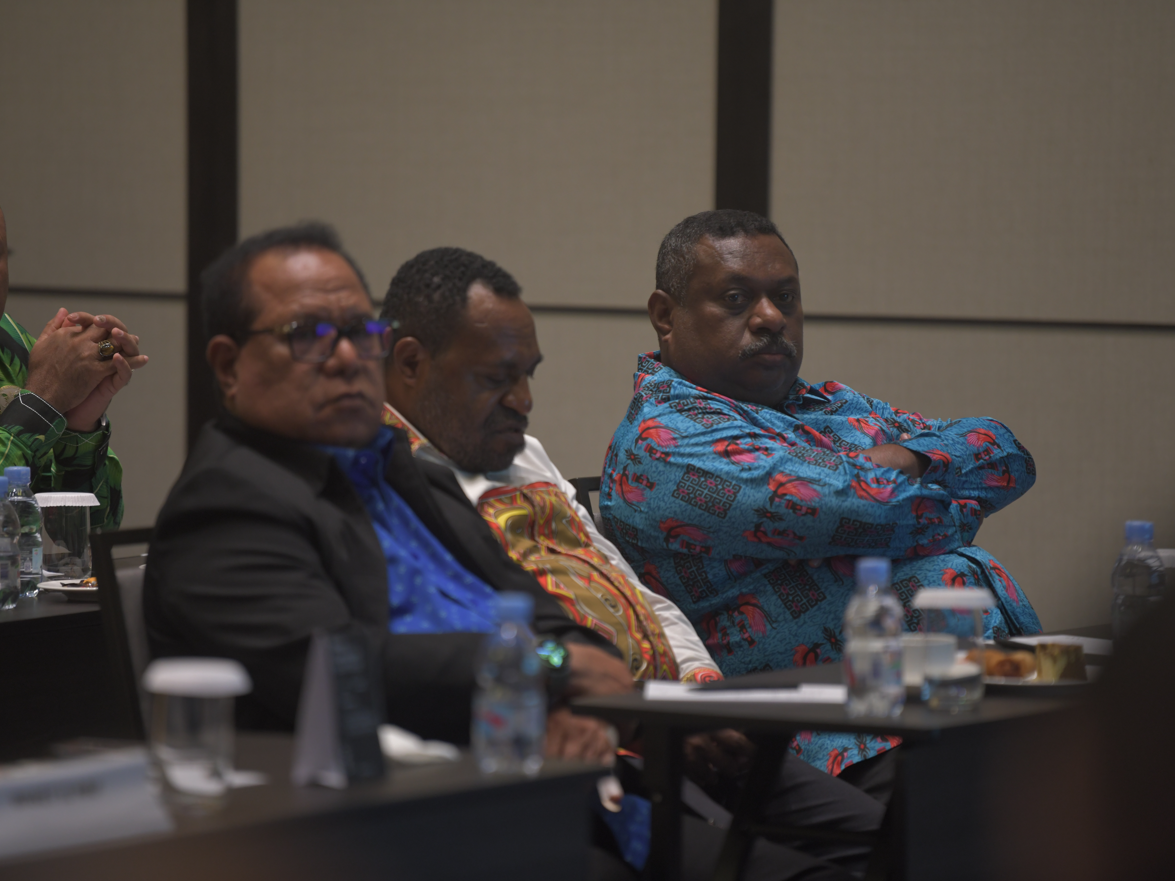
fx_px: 7366
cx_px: 584
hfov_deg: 9.1
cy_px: 439
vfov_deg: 6.8
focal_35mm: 217
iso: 1000
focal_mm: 200
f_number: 2.8
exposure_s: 1/50
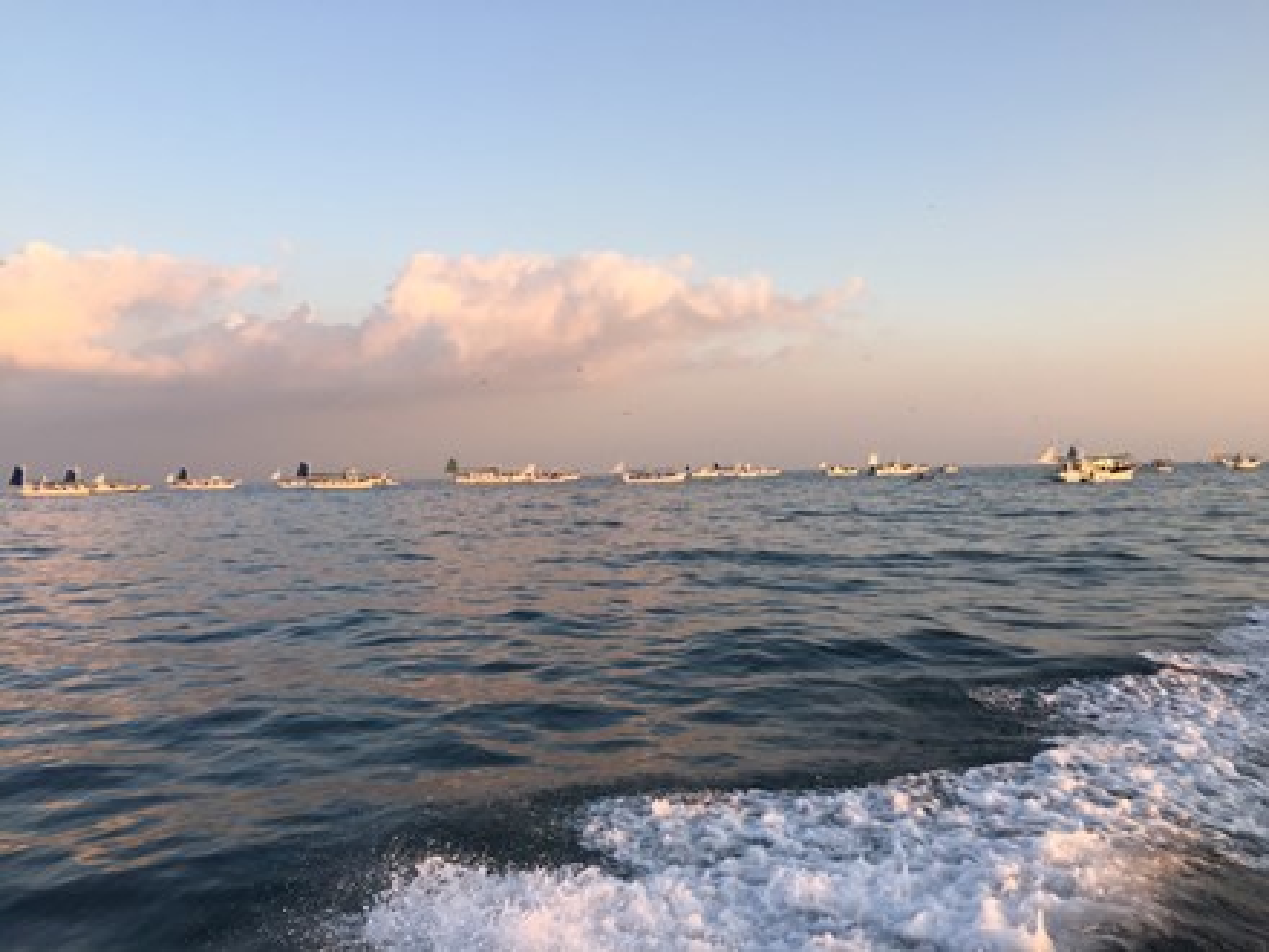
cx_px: 634
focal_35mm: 29
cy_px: 476
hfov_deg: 61.7
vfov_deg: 48.2
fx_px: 1063
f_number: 2.2
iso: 32
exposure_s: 1/408
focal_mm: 4.15
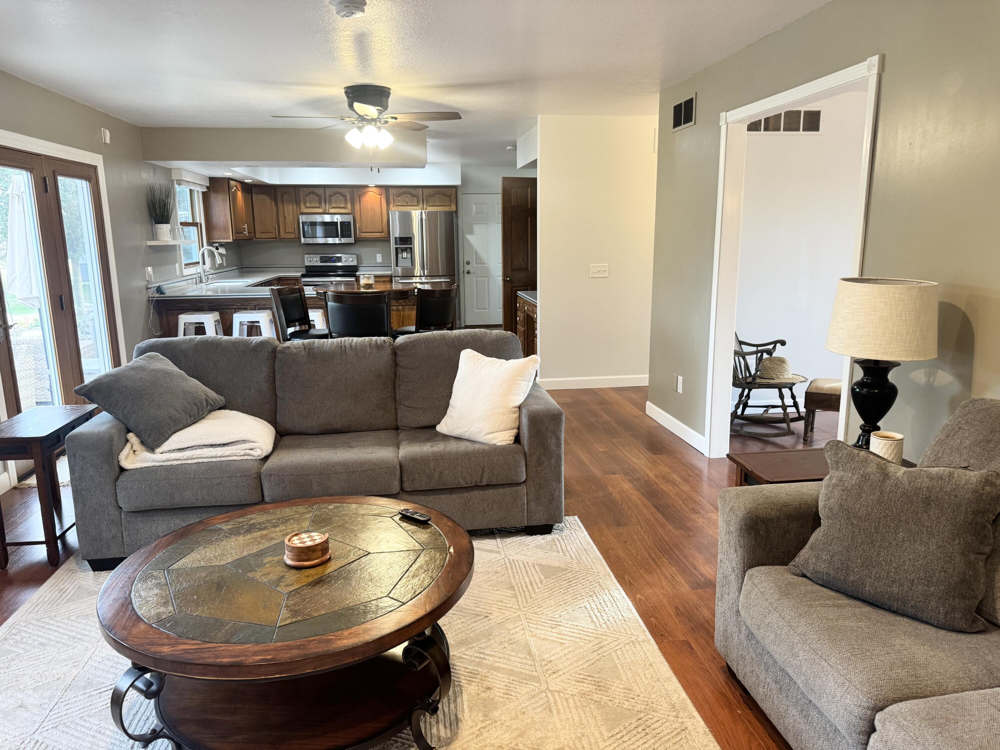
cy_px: 375
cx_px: 500
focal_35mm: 24
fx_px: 693
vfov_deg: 56.8
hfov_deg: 71.6
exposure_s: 1/60
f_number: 1.78
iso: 200
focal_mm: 6.76
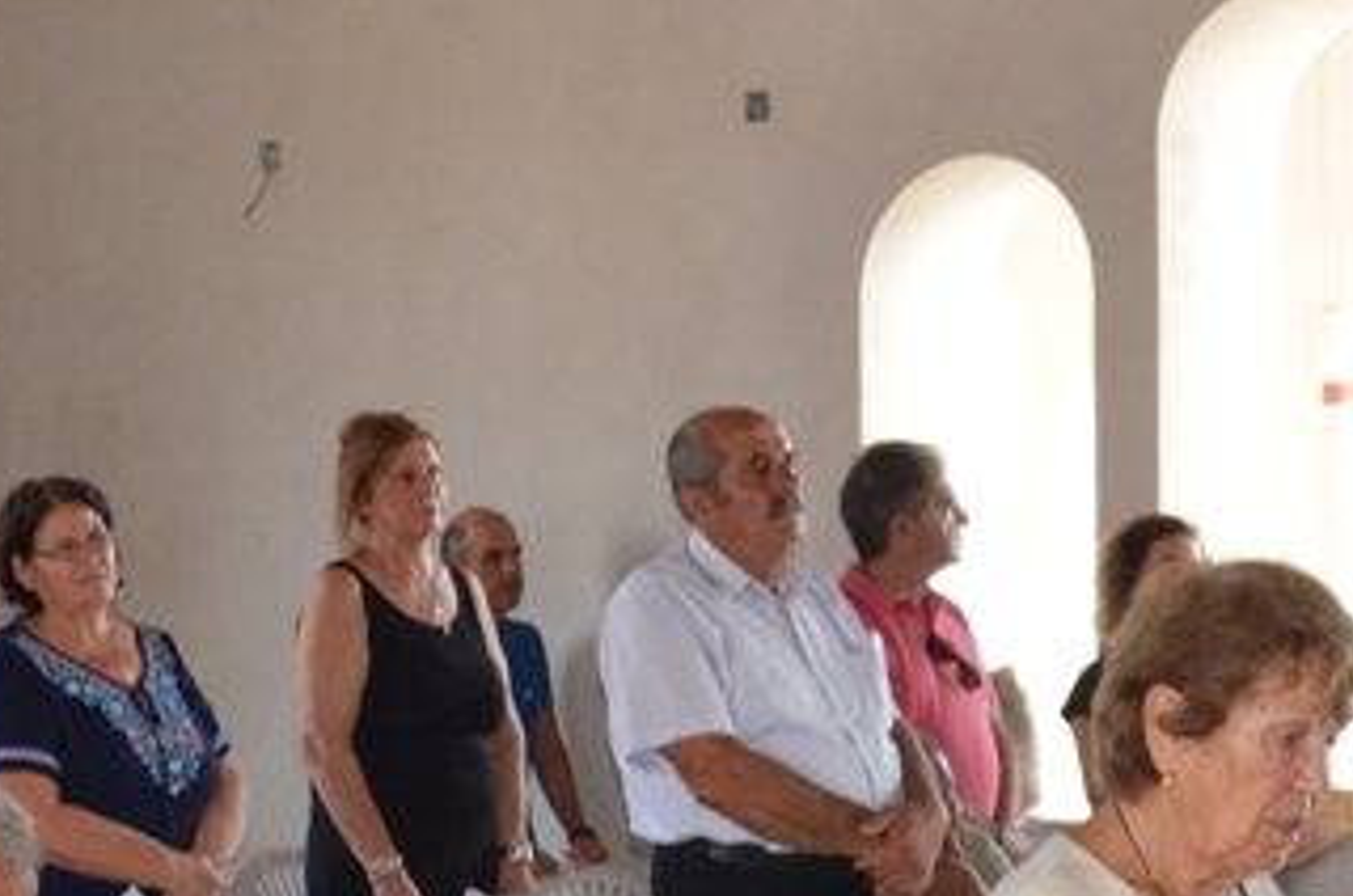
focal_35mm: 108
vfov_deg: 12.5
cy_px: 900
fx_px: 4051
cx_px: 478
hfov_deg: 18.9
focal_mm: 24
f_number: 6.3
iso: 2000
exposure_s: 1/250
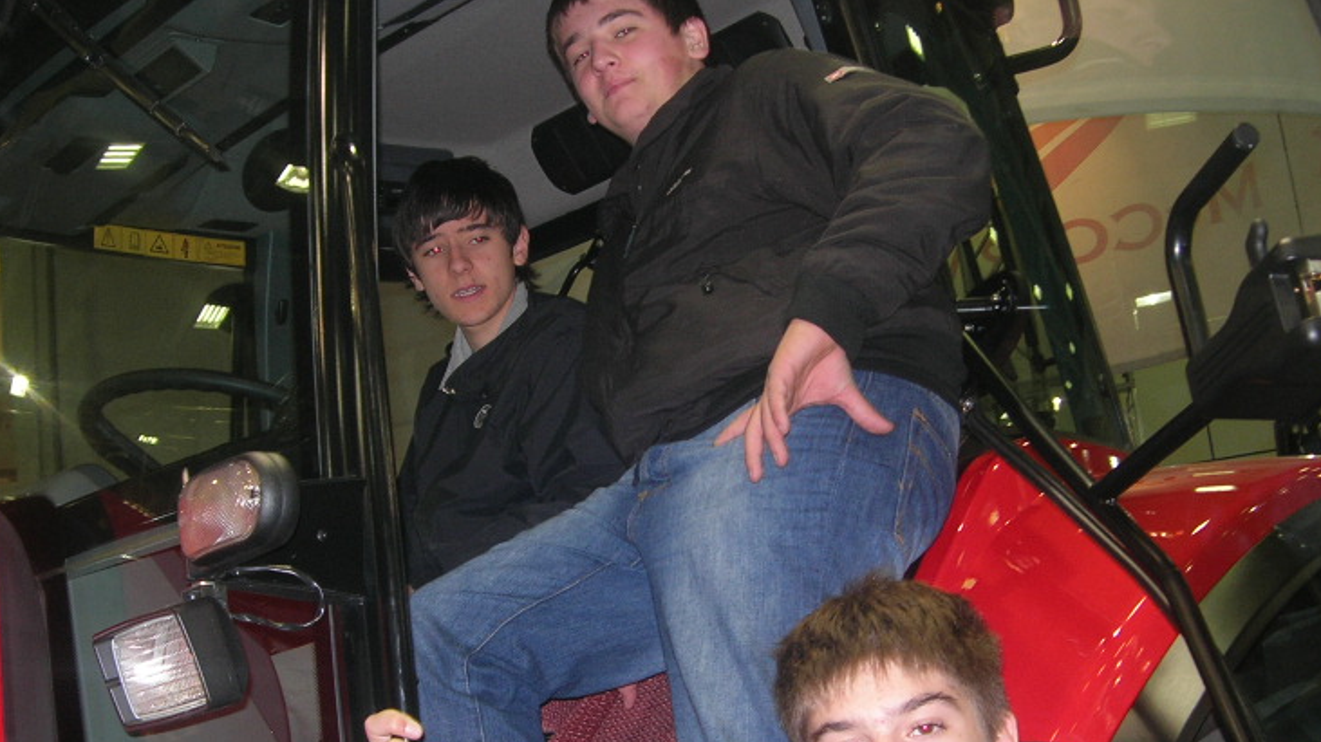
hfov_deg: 36.0
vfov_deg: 20.7
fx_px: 2031
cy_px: 475
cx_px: 730
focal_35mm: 58
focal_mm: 7.8
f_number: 2.8
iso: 68
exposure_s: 1/60.1
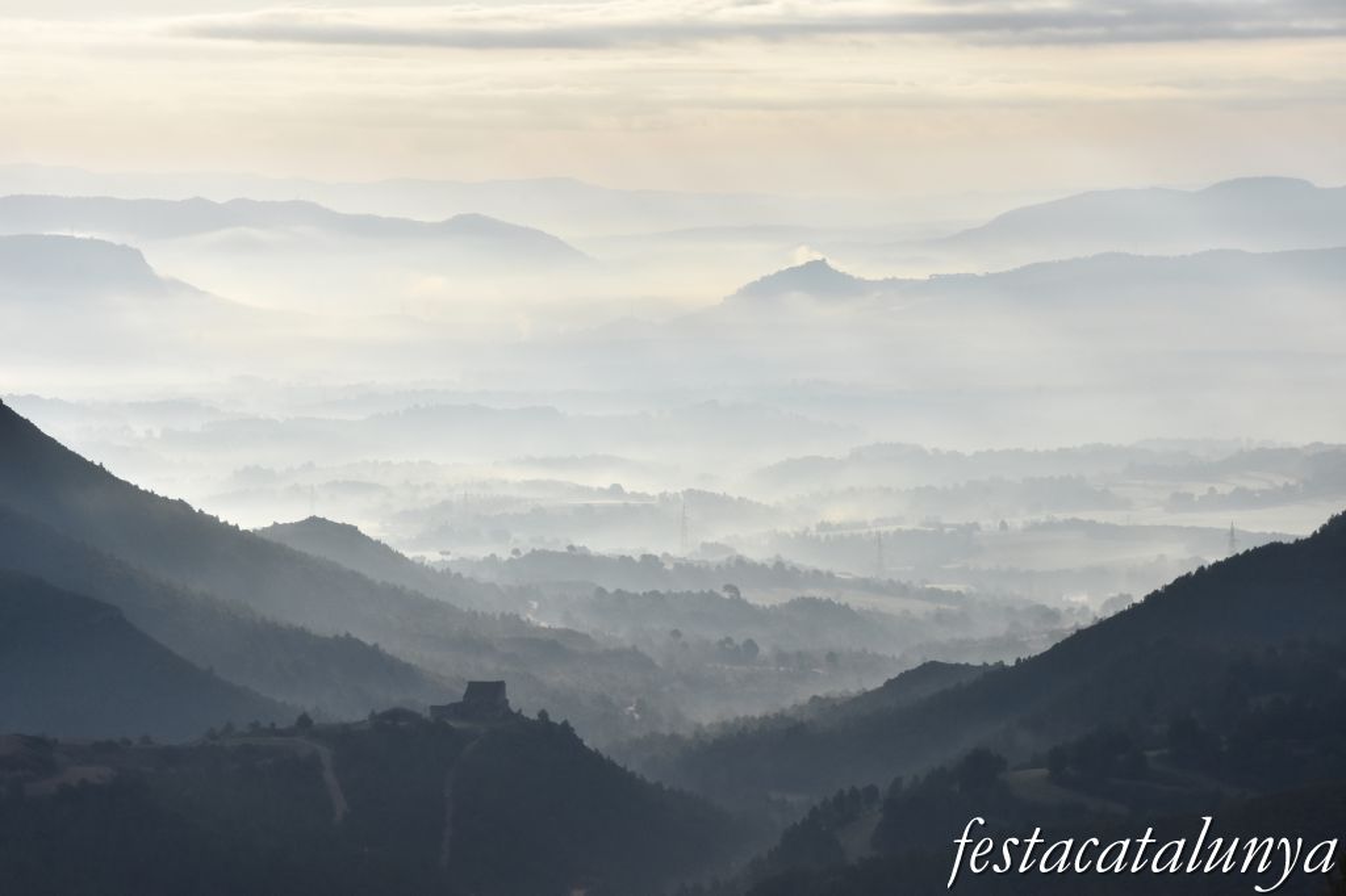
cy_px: 448
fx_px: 5046
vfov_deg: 10.2
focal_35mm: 135
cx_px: 673
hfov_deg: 15.2
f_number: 16
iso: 800
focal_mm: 90
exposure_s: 1/1000
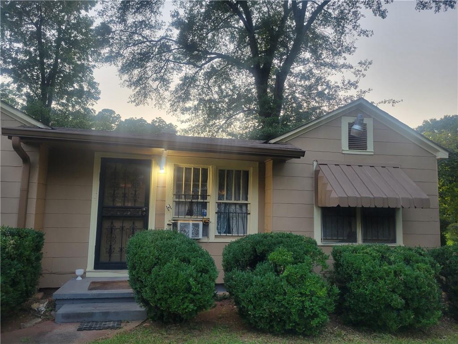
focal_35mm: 26
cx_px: 229
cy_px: 172
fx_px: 344
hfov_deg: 67.3
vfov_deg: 53.1
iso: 80
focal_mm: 5.4
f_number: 1.8
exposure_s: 1/120
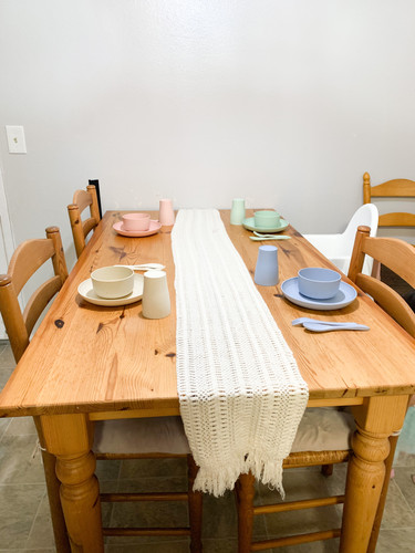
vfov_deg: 67.3
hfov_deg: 53.1
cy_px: 276
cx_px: 208
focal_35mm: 26
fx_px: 416
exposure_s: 1/60
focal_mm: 4.25
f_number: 1.8
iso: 250
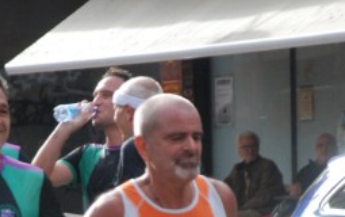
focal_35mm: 180
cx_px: 137
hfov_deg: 11.6
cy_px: 378
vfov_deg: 7.1
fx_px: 1694
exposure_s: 1/640
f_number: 5
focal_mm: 50
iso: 1000
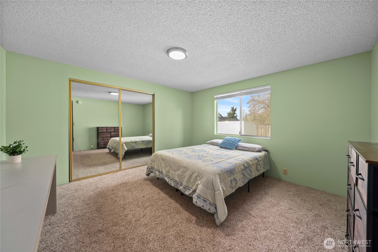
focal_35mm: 12
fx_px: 126
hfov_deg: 112.6
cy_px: 126
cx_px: 189
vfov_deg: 90.0
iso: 1000
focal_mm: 12
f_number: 7.1
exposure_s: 1/8
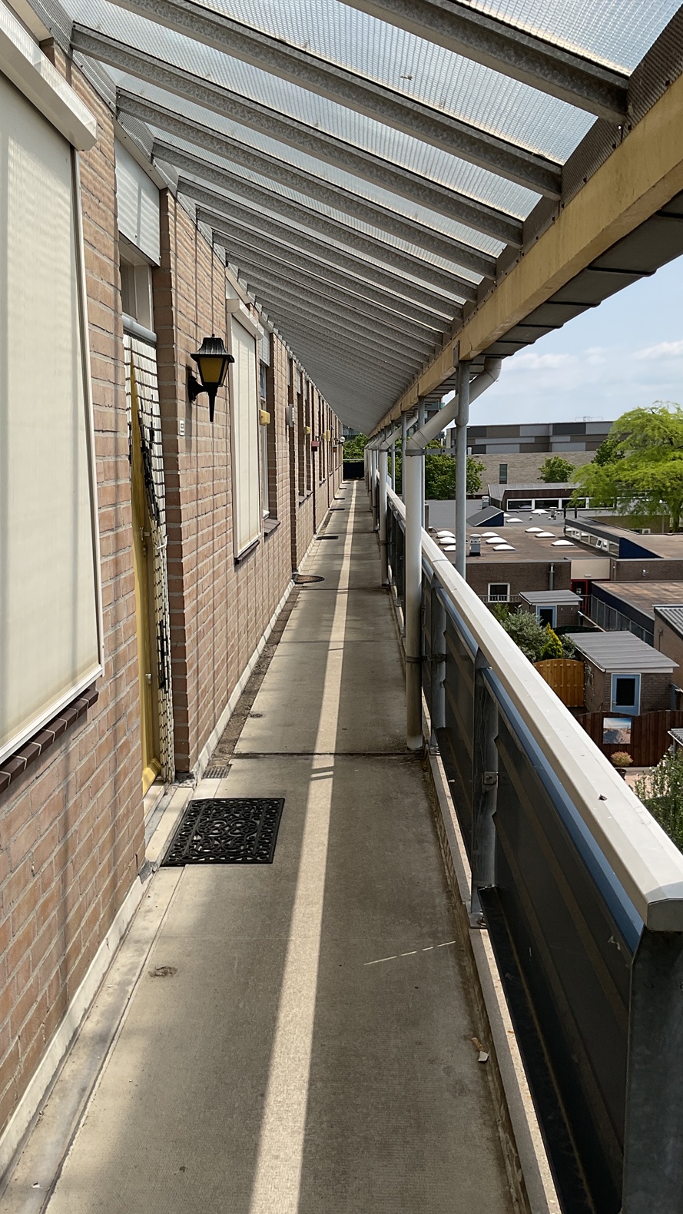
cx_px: 281
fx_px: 1030
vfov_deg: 61.0
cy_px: 605
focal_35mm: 32
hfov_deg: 36.6
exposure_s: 1/2227
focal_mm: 3
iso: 16
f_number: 1.8
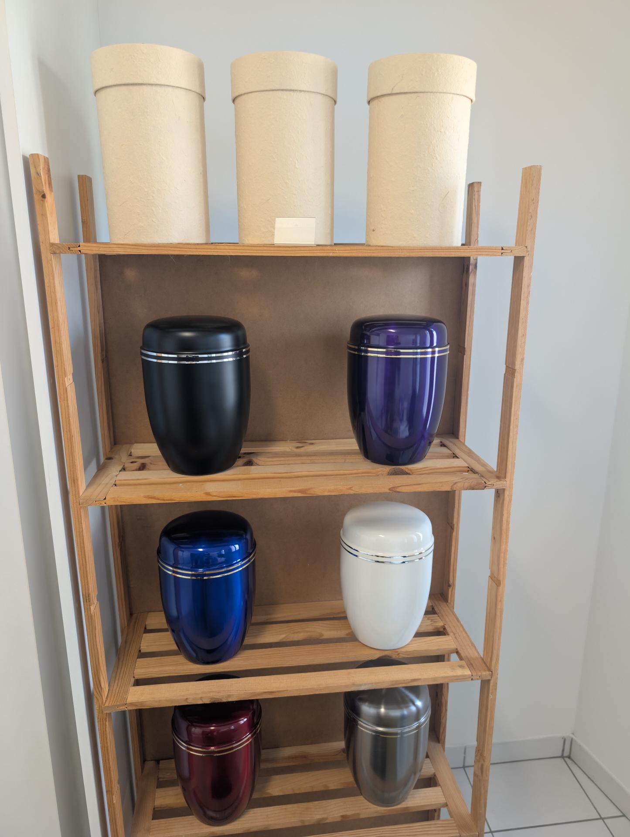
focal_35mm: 24
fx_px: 581
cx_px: 315
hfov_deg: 56.9
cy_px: 418
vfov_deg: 71.5
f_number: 1.68
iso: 51
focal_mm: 6.9
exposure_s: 1/15
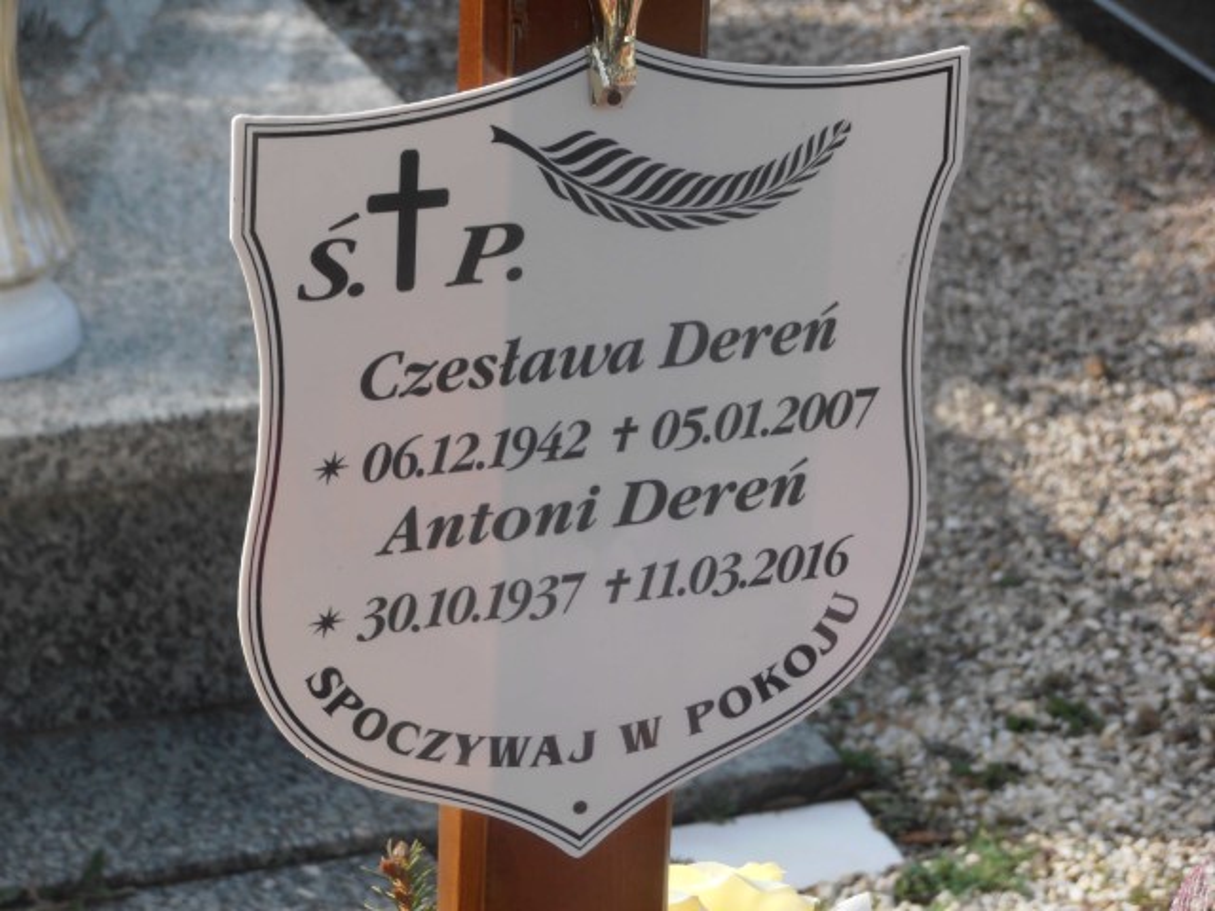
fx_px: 5826
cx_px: 608
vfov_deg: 8.9
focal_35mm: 166
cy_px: 456
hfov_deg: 11.9
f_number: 5.9
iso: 80
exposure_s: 1/250
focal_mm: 29.44
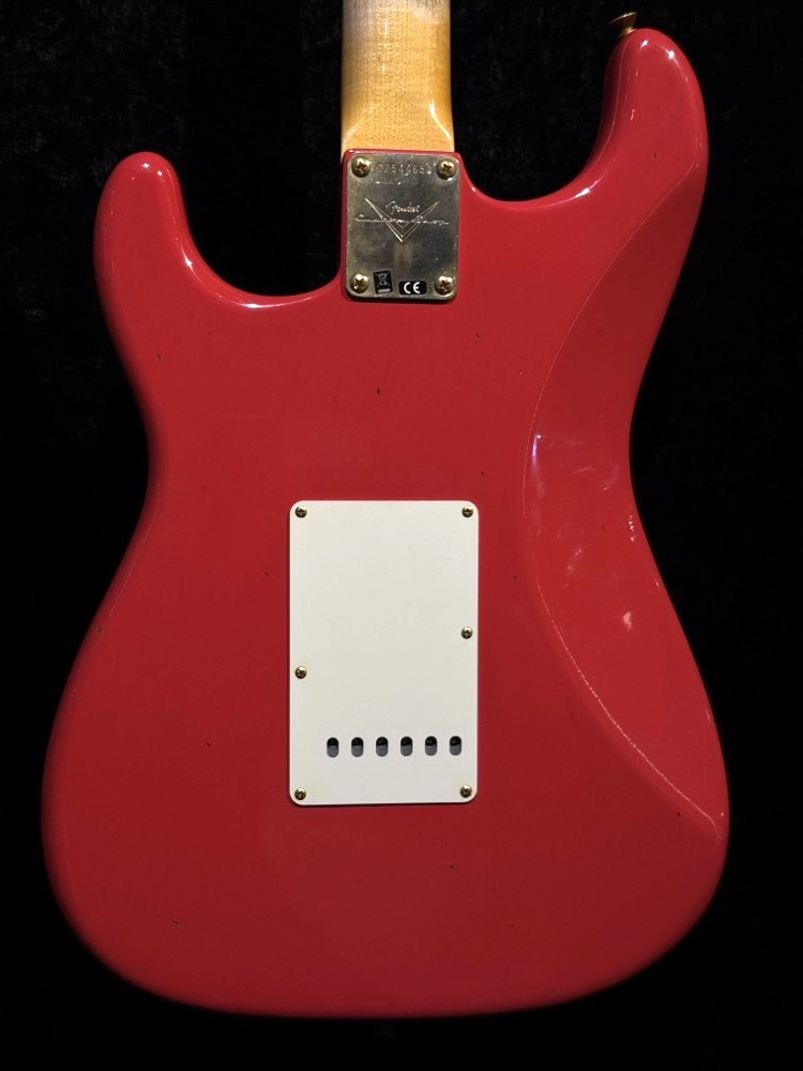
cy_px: 536
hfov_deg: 30.3
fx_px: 1485
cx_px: 402
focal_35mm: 48
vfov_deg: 39.7
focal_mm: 6.76
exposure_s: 1/120
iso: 64
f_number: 1.78
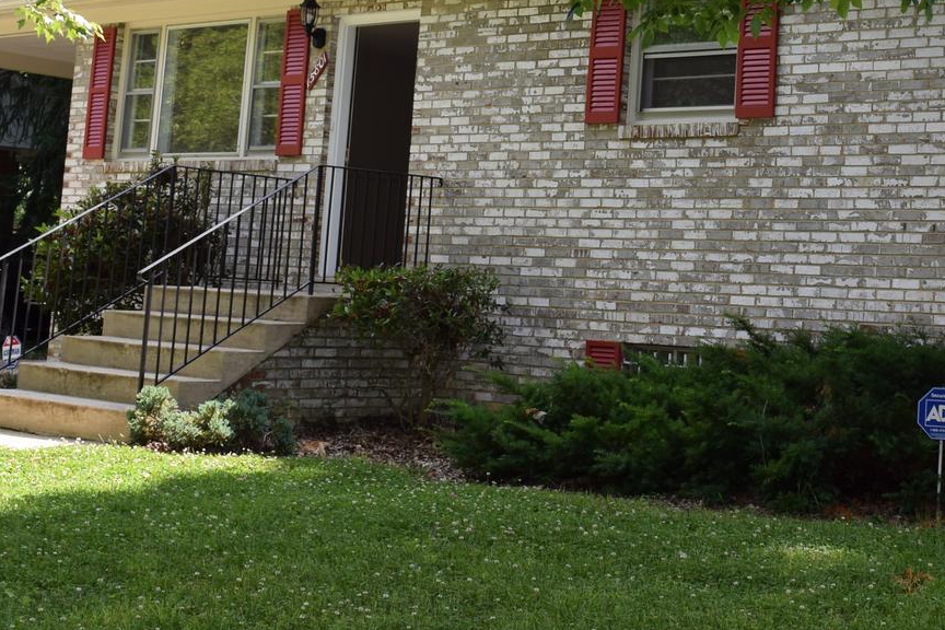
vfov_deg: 20.7
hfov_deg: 30.5
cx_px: 790
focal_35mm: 64
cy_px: 32
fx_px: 1680
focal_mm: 18
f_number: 5.6
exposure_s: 1/125
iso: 100
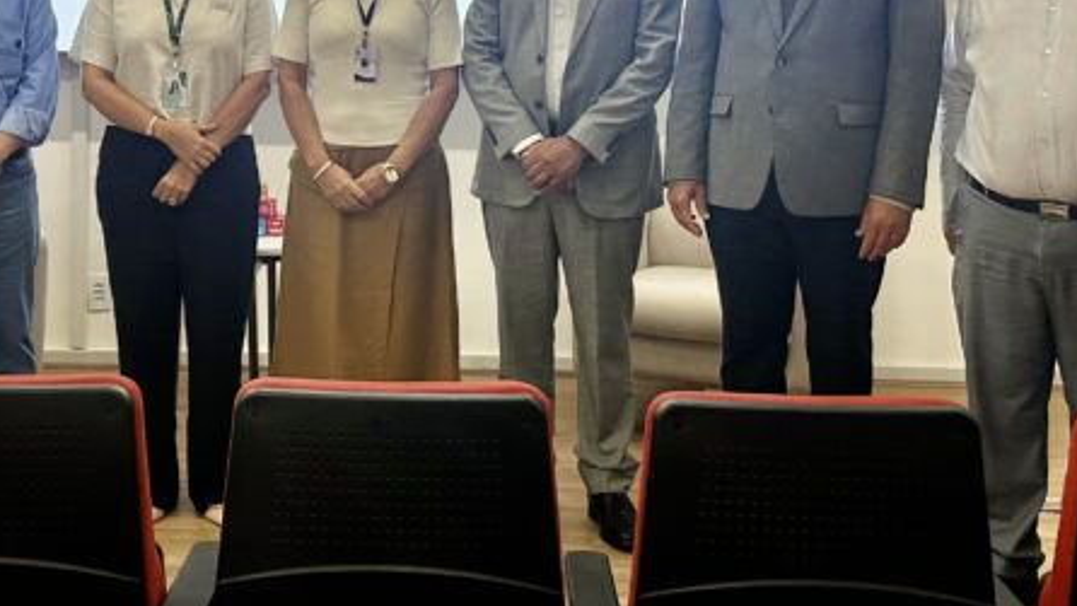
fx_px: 1714
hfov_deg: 34.7
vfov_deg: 19.9
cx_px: 386
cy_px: 130
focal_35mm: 60
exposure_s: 1/120
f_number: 1.78
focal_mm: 6.86
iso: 125
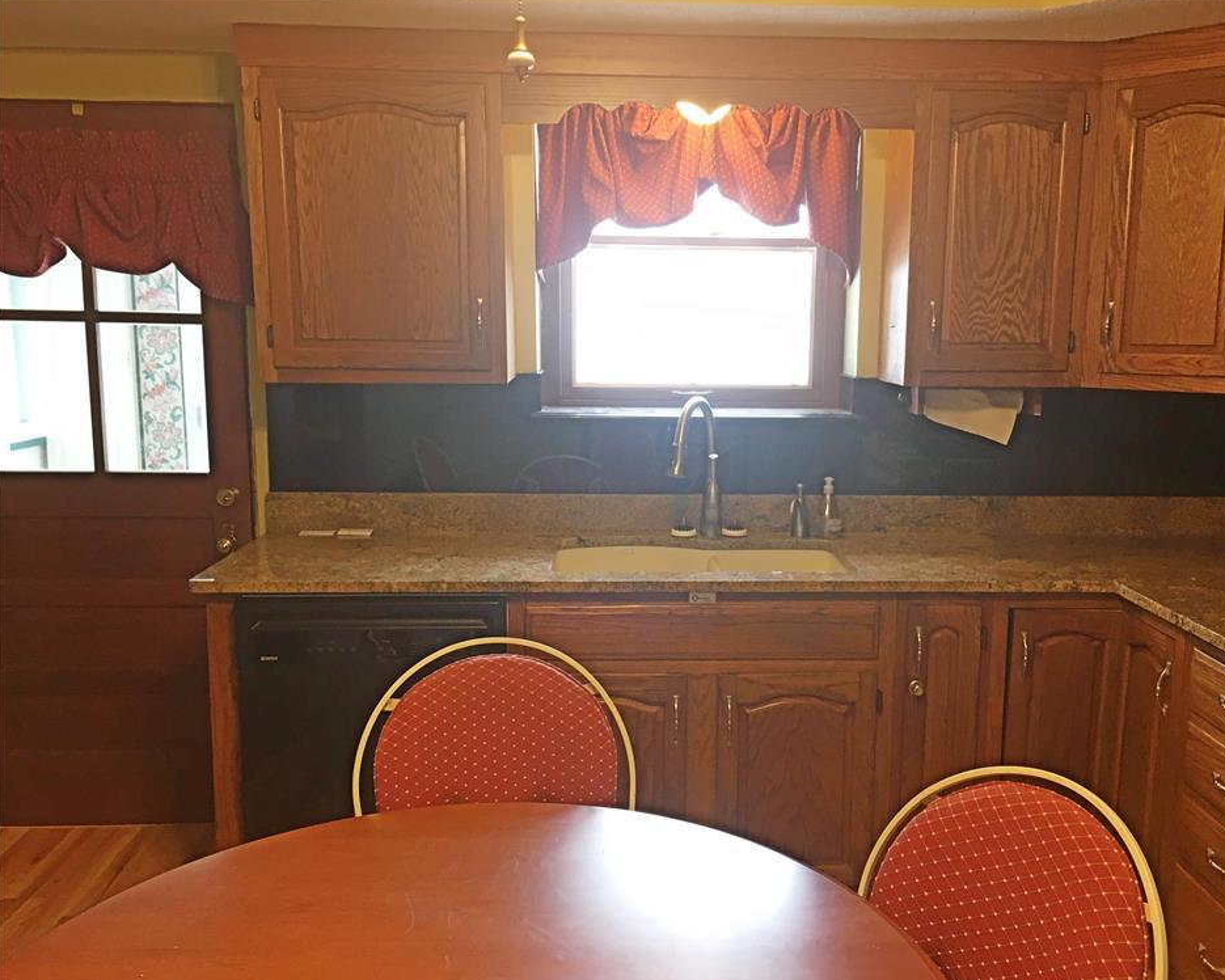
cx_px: 667
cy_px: 497
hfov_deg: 57.1
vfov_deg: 47.1
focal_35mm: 31
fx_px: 1124
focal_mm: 4.15
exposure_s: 1/30
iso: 80
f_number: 2.2
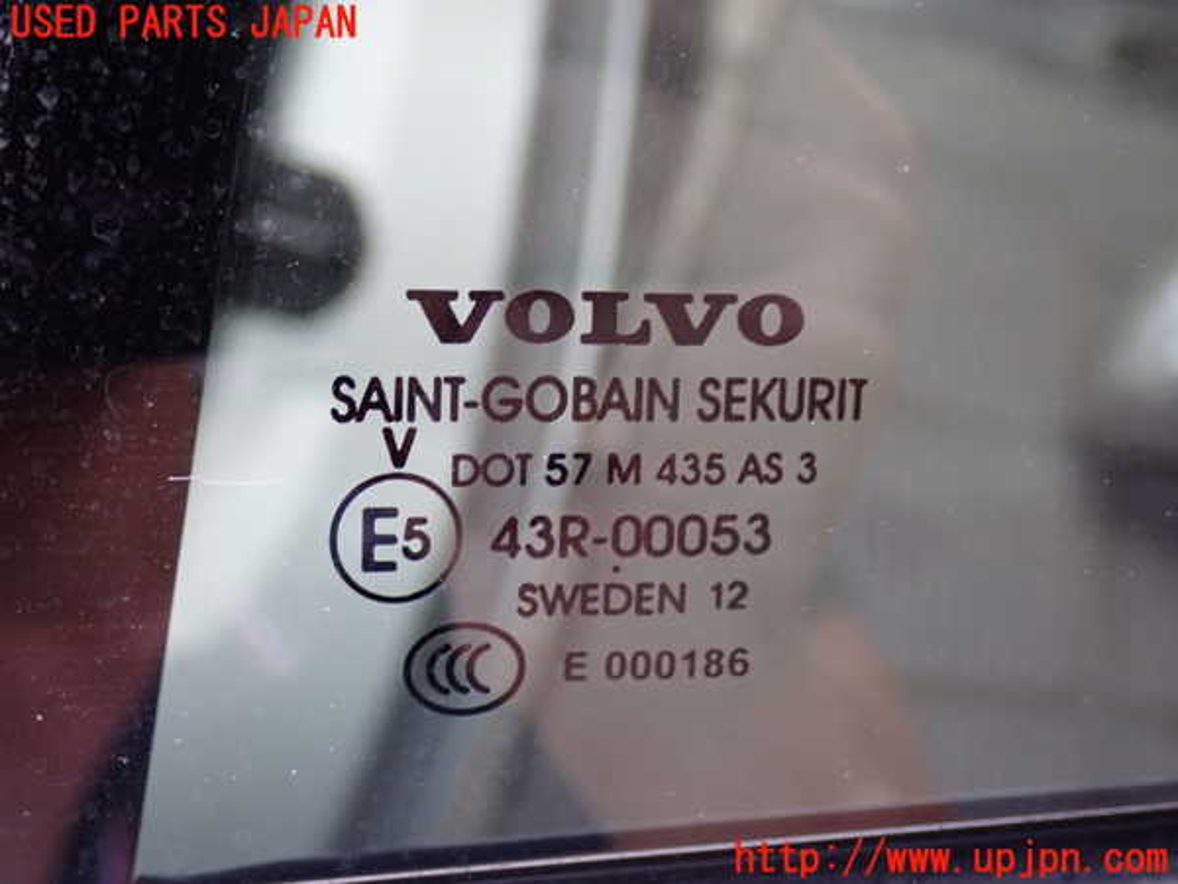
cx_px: 589
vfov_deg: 25.2
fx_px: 1974
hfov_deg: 33.2
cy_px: 442
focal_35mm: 58
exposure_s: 1/60
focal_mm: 10.35
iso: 250
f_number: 3.5
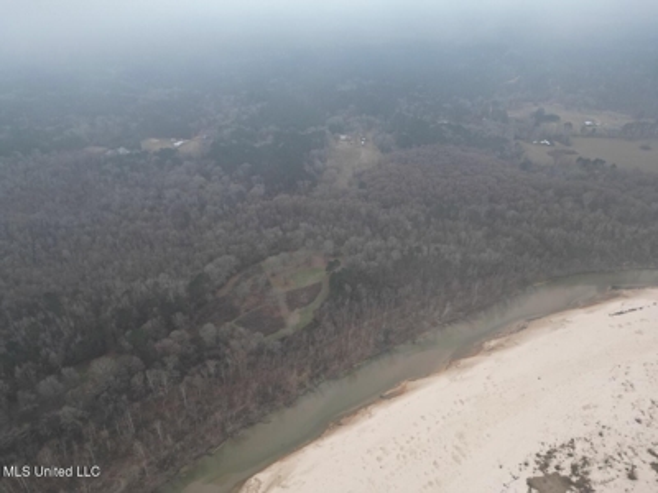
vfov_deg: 56.8
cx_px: 329
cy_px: 246
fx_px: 456
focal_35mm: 24
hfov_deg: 71.6
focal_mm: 6.72
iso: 100
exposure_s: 1/640
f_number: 1.7
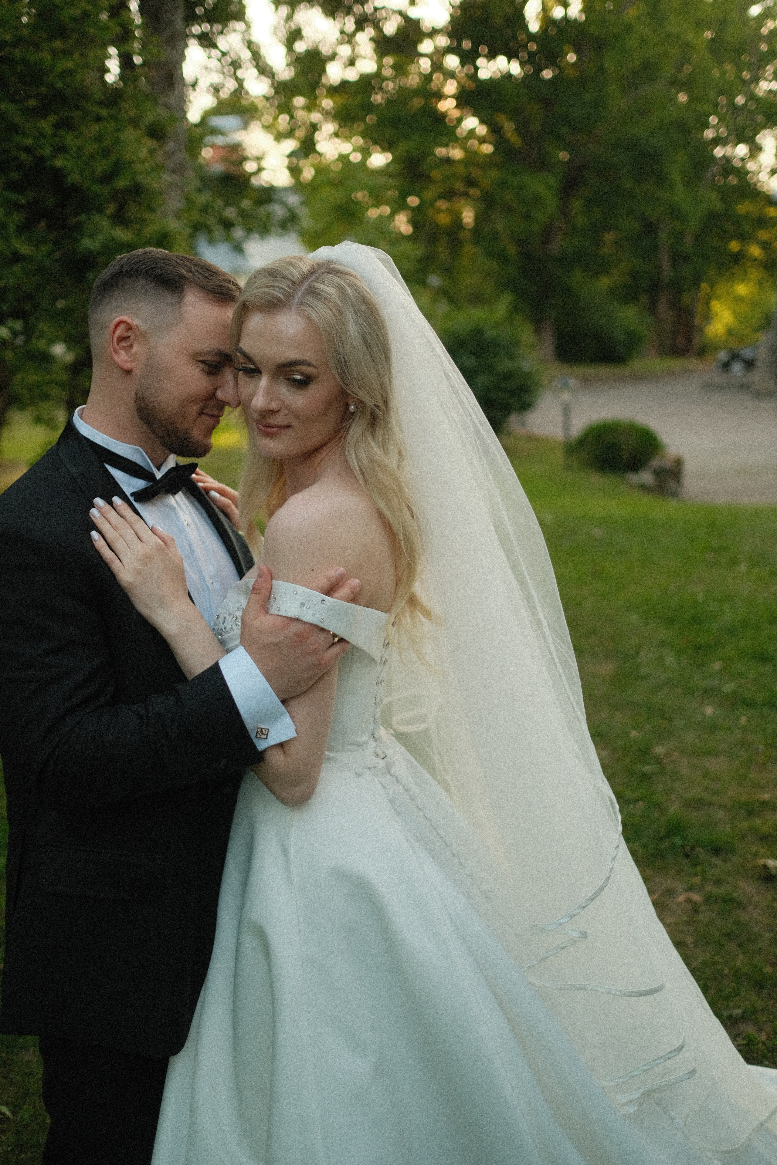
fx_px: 1133
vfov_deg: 54.4
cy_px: 582
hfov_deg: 37.9
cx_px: 388
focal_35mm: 35
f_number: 1.4
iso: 640
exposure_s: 1/1900
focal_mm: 23
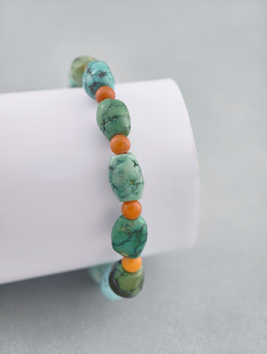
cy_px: 177
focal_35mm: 85
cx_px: 134
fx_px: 872
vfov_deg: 23.0
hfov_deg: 17.4
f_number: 2.67
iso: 125
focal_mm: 22.48
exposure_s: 1/160
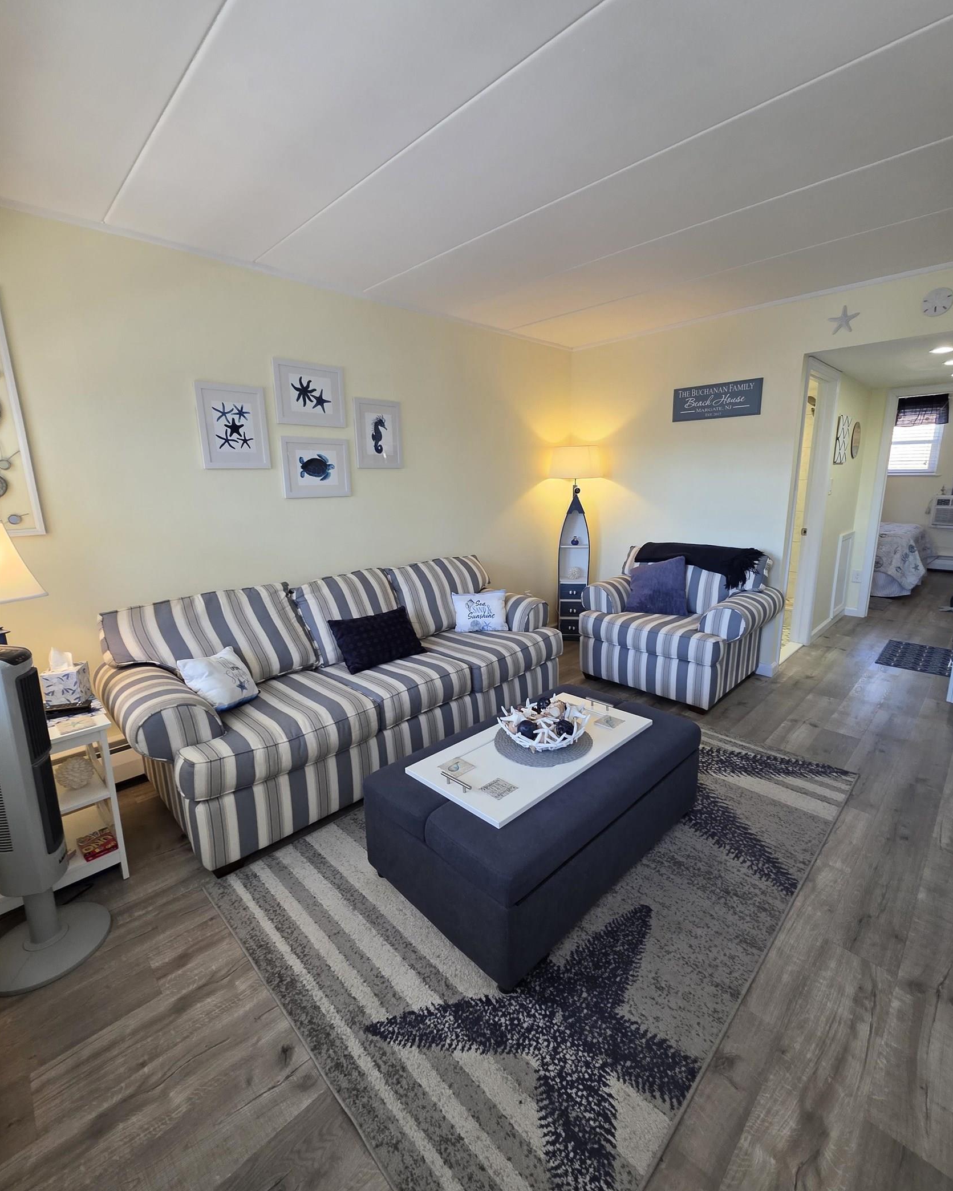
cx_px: 490
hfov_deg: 88.0
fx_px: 493
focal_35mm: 14
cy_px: 592
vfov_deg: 100.7
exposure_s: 1/120
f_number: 1.9
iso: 200
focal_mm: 2.2
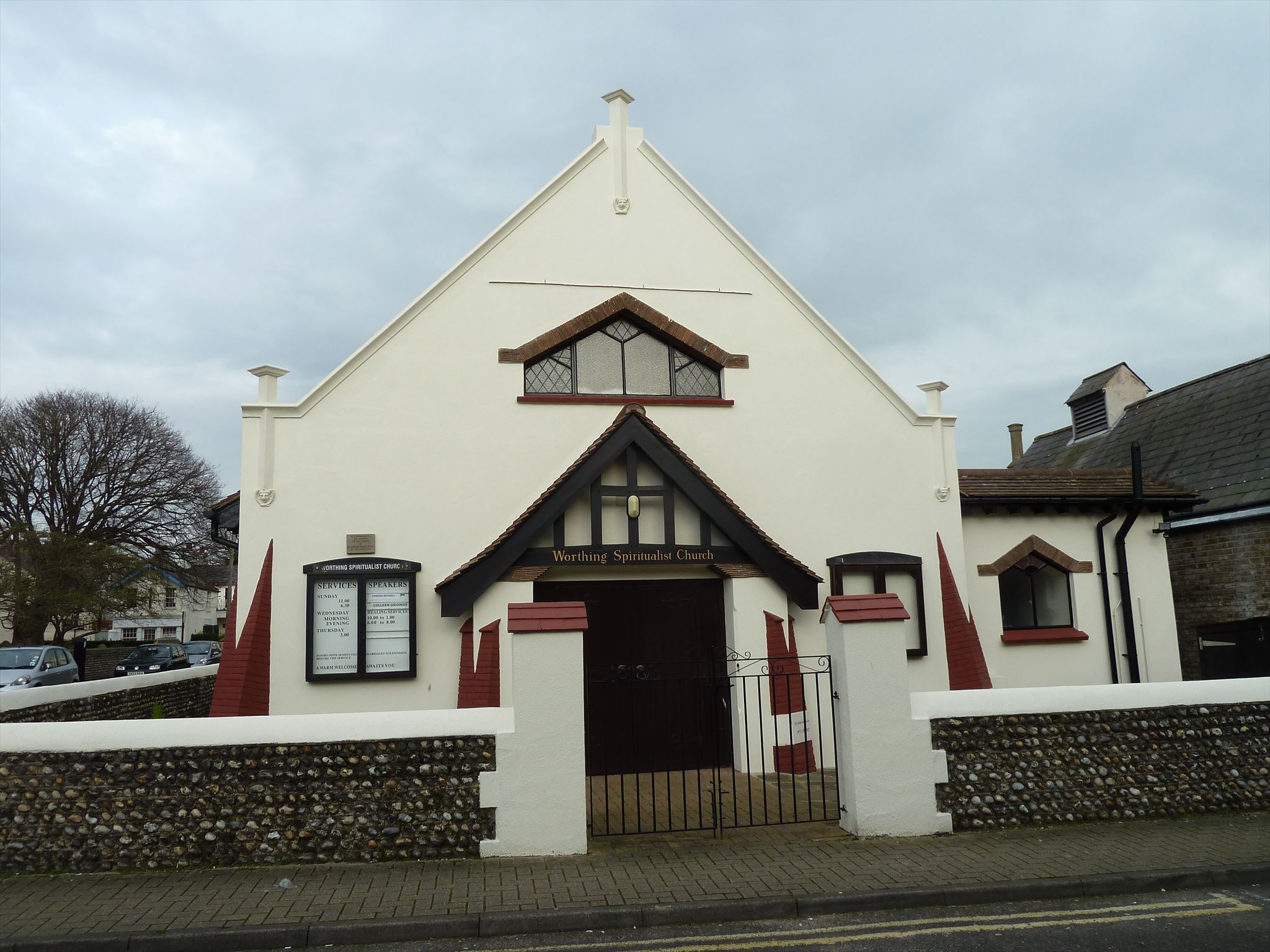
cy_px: 476
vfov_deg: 54.9
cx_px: 635
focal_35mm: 25
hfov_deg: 69.4
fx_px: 917
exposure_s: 1/160
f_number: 4
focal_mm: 4.1
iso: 80
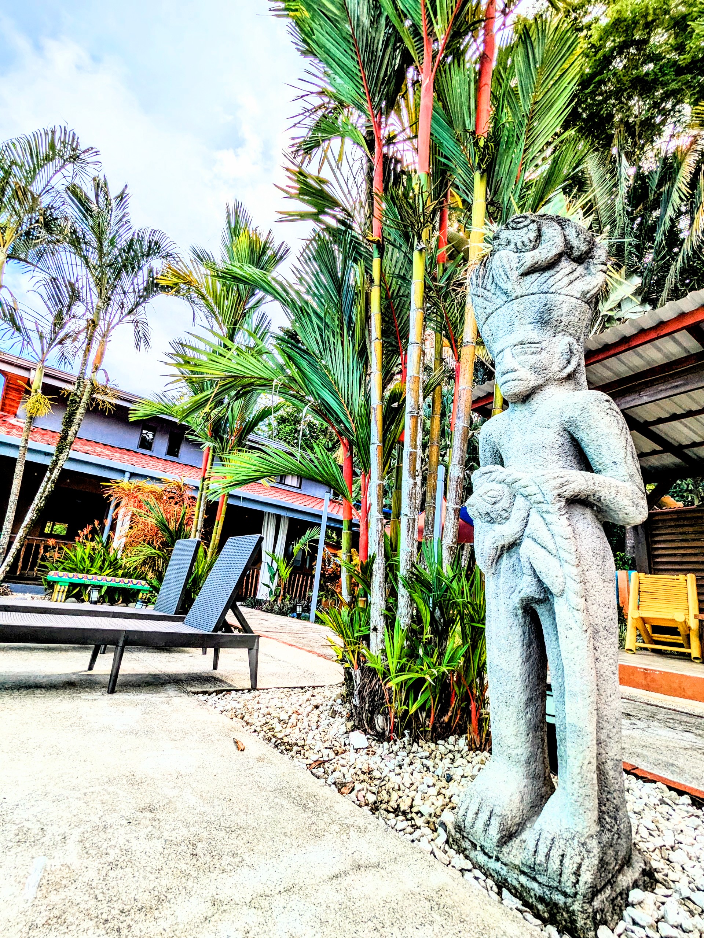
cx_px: 352
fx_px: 434
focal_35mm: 16
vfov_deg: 94.5
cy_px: 469
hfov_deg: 78.1
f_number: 2.2
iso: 45
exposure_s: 1/2037
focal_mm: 2.35
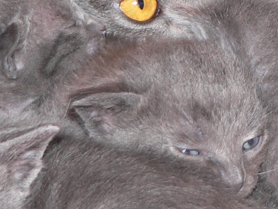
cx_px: 324
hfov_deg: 7.6
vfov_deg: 5.7
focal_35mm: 258
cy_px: -54
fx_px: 2072
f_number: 2.8
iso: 100
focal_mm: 10.7
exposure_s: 1/80
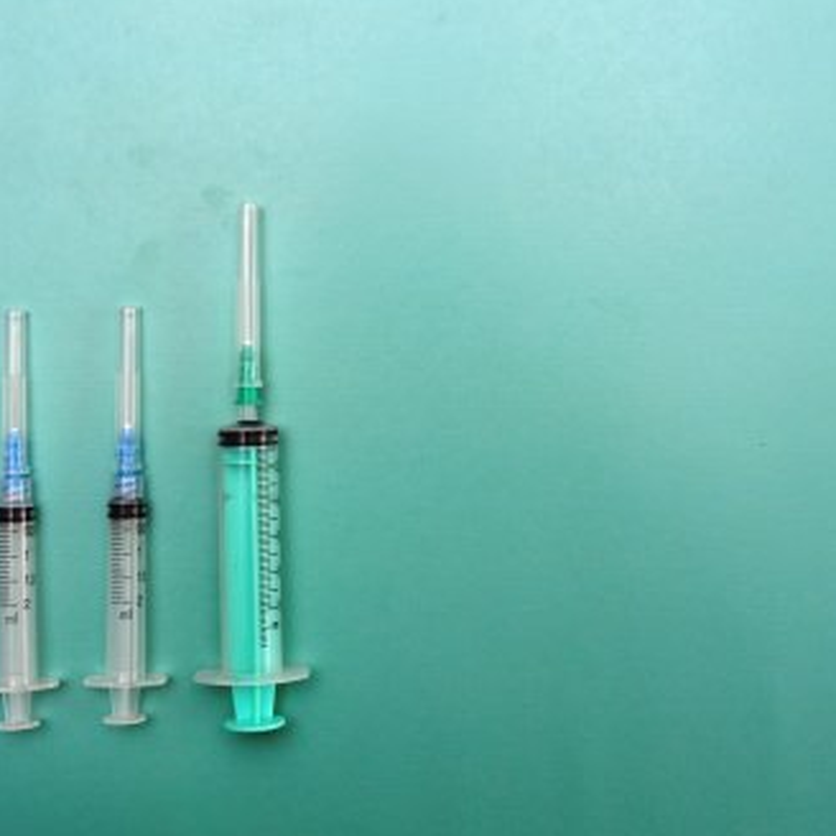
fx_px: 1557
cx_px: 528
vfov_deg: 30.0
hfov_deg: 29.9
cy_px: 335
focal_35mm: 57
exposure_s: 1/60
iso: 200
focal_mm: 24
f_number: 8
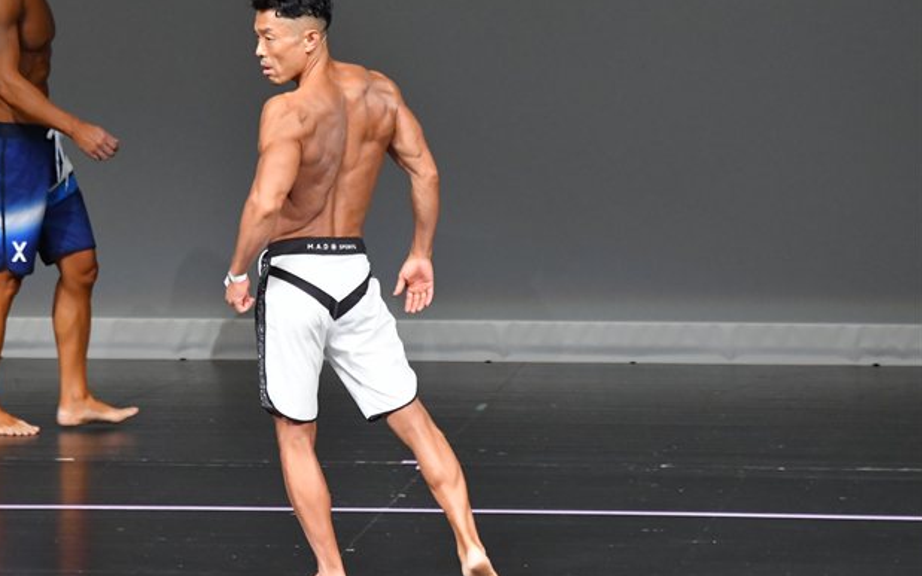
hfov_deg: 4.8
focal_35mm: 440
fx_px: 11057
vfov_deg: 3.0
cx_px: 346
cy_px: 250
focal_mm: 230
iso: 5000
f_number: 5.6
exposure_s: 1/400
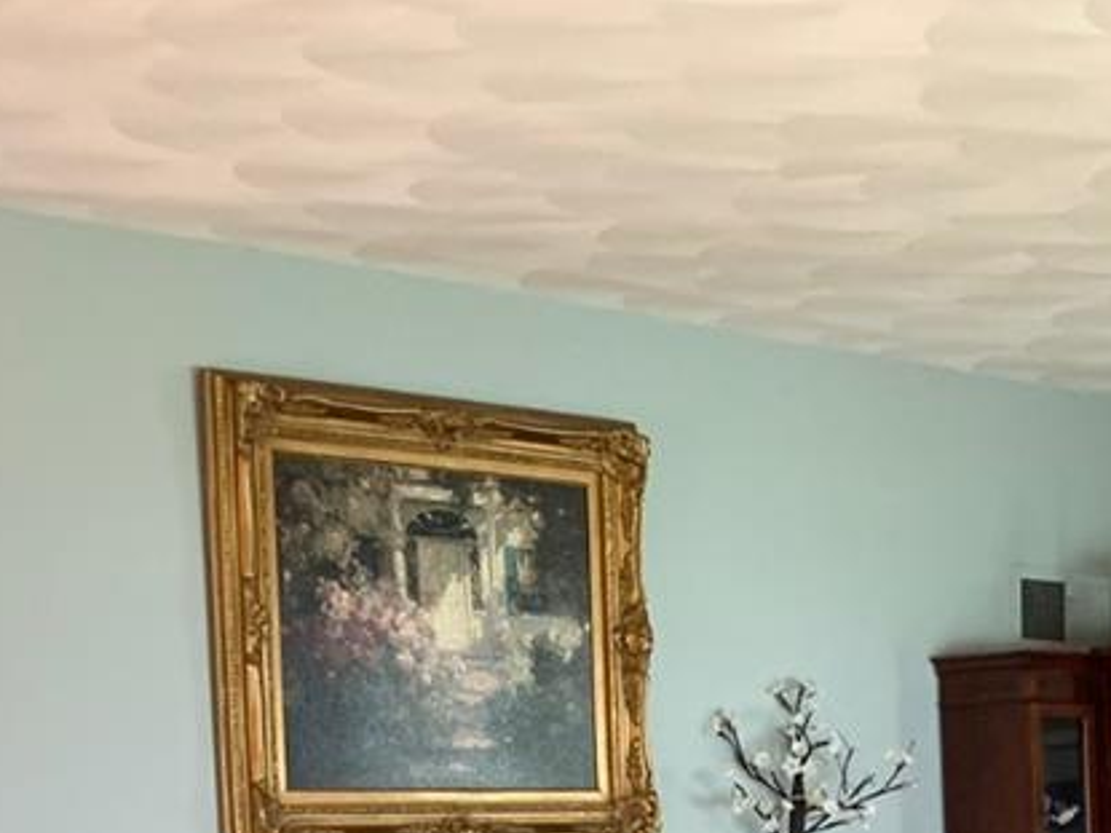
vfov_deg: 14.7
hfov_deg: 20.2
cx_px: 1132
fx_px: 3016
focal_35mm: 94
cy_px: 1221
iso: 400
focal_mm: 4.25
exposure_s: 1/30
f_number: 1.8
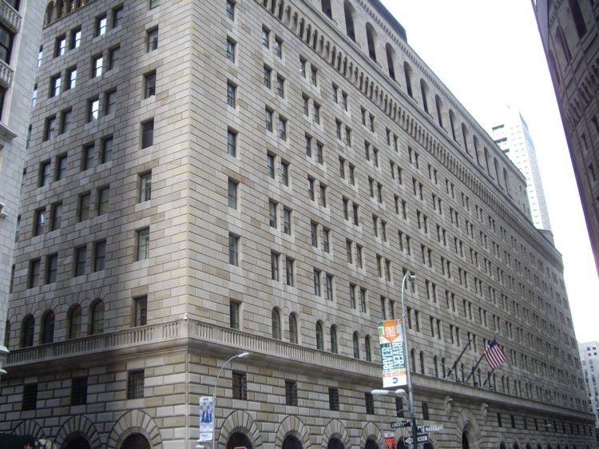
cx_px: 300
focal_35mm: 38
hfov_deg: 49.0
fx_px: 657
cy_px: 224
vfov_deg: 37.7
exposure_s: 1/80
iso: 200
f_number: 2.8
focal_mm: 7.9
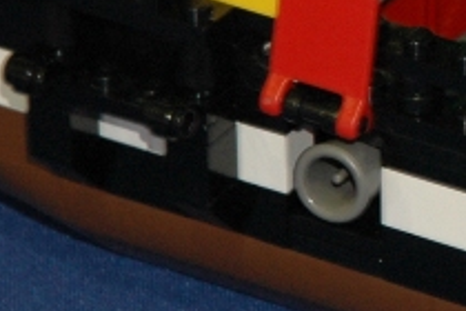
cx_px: 830
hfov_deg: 4.0
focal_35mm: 512
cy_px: -26
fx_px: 6627
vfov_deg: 2.7
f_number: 6.3
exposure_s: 1/13
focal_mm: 70
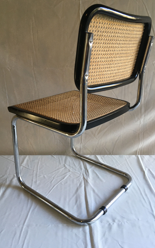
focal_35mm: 31
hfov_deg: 40.6
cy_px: 124
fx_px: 210
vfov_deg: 61.2
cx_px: 77
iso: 50
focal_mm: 4.15
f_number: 2.2
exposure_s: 1/33
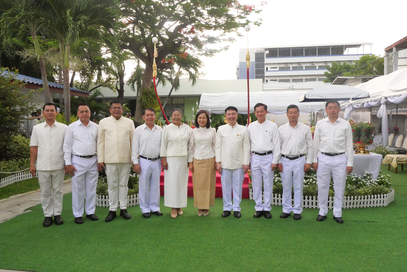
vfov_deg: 53.2
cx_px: 204
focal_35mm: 24
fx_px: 271
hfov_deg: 73.7
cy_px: 136
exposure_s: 1/2500
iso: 4000
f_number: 7.1
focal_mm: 12
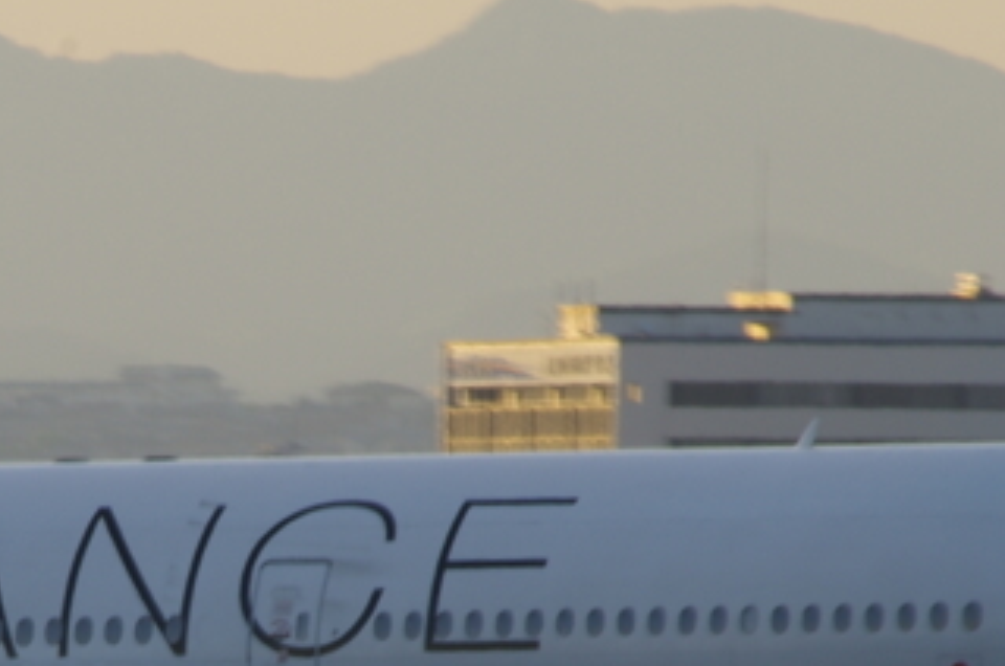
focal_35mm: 1438
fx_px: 40064
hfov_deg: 1.4
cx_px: 75
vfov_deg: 1.0
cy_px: 754
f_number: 20
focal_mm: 300
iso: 80
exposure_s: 1/13
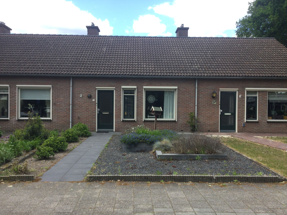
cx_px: 144
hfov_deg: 58.4
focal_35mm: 31
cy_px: 108
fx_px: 257
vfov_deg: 45.4
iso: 25
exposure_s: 1/334
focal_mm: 3.3
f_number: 2.4
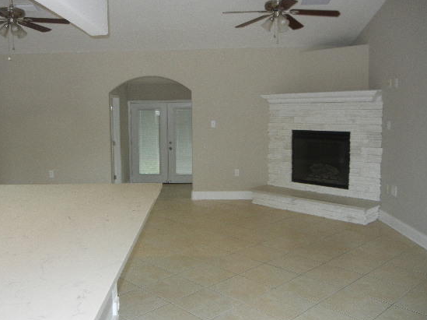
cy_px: 142
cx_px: 183
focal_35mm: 35
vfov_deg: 40.6
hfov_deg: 52.5
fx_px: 431
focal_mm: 5.4
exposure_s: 1/30
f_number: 3.5
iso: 289
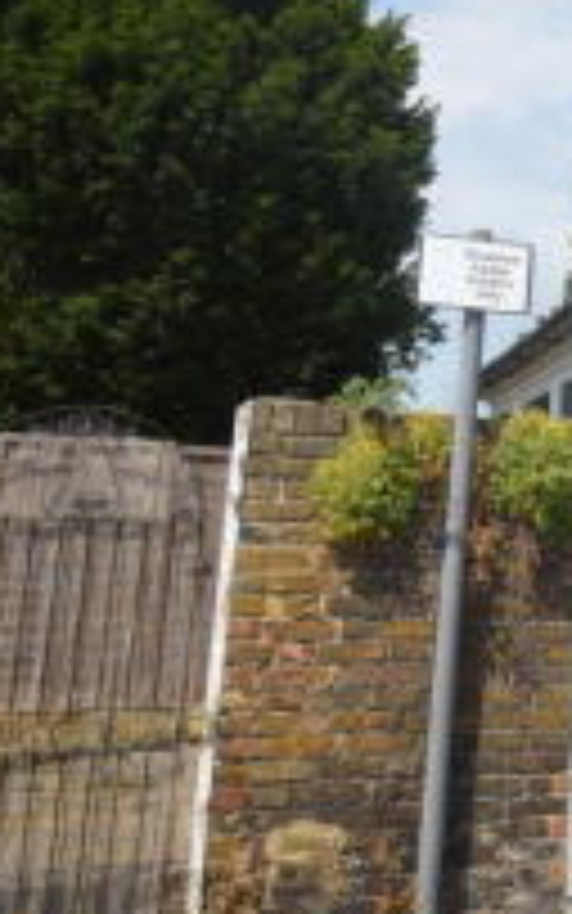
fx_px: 1072
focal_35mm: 43
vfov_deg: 45.9
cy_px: 362
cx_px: 901
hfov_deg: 23.0
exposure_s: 1/200
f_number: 10
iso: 100
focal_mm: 12
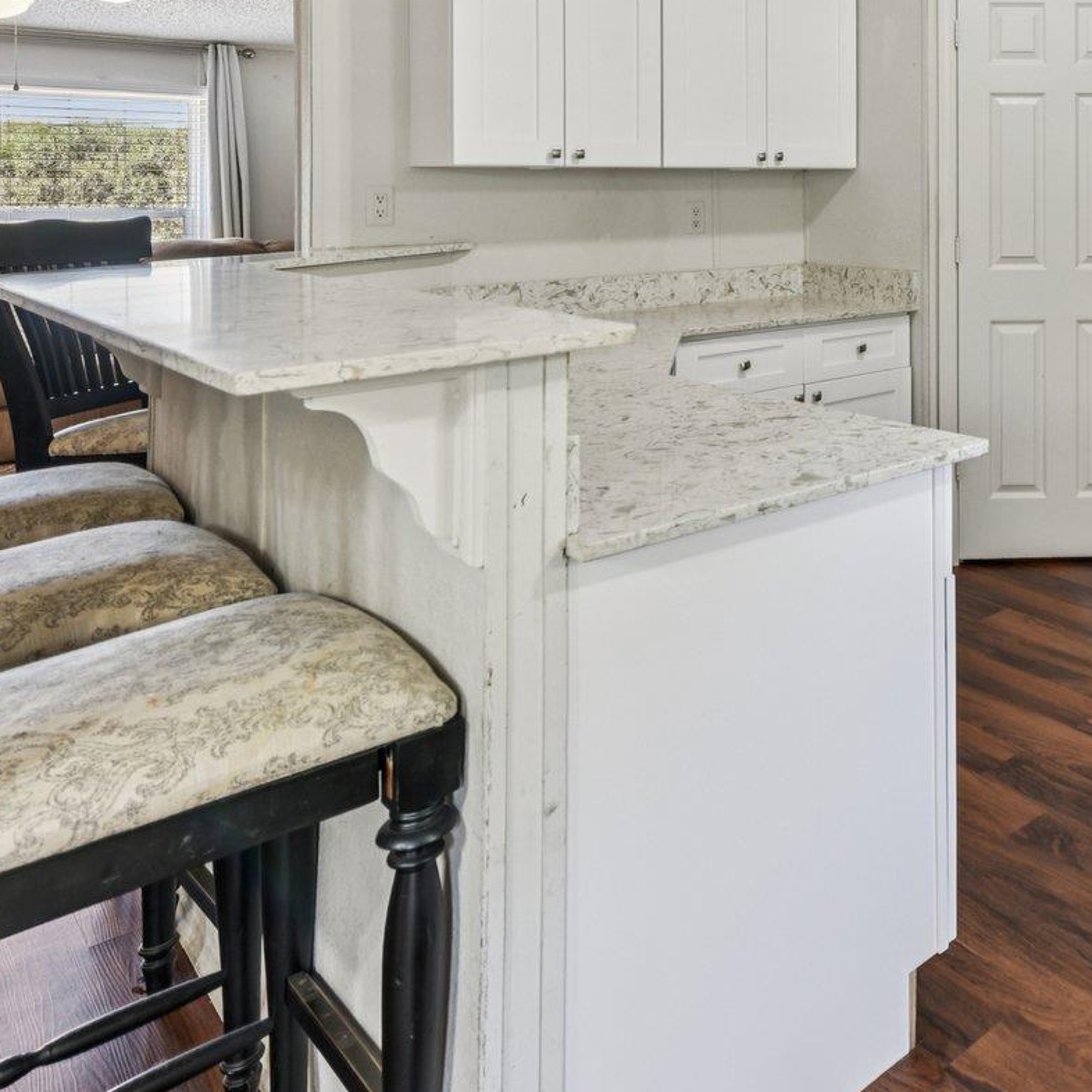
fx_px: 1106
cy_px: 163
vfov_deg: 48.4
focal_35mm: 31
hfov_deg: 45.5
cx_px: 1057
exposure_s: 1/8
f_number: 8
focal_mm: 14
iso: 360
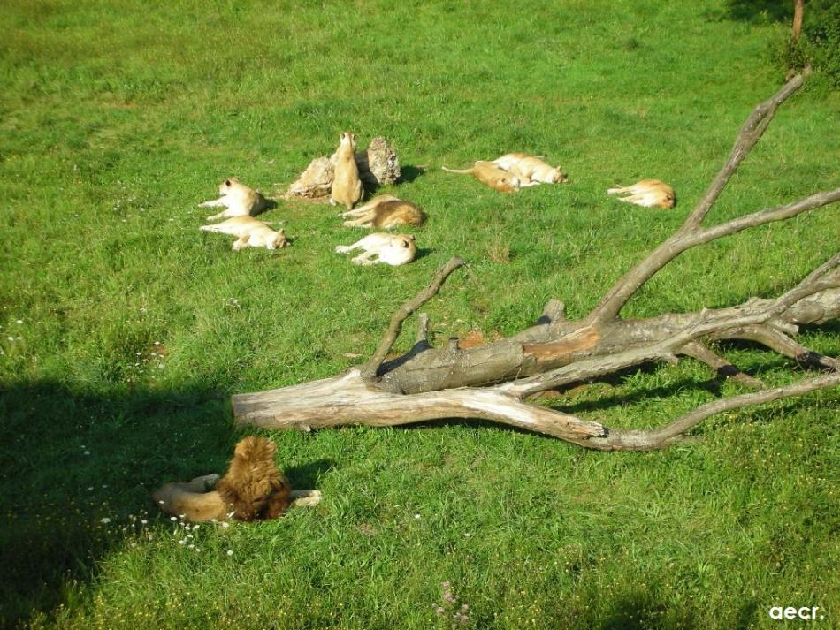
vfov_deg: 20.2
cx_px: 420
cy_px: 315
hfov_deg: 26.7
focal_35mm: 73
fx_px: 1772
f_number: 4.4
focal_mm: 12.2
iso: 50
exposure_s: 1/210
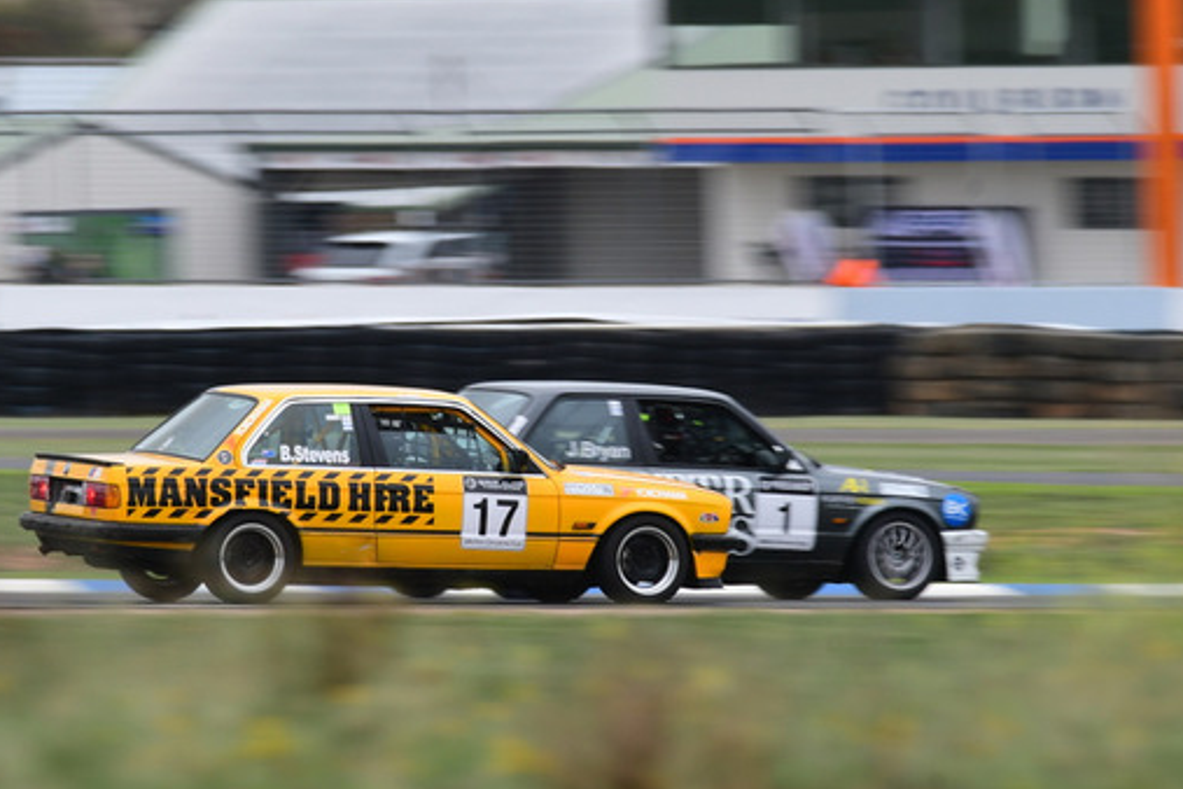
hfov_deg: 1.7
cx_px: 490
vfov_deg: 1.2
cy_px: 224
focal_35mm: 1184
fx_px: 38905
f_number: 11
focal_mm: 500
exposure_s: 1/100
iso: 200
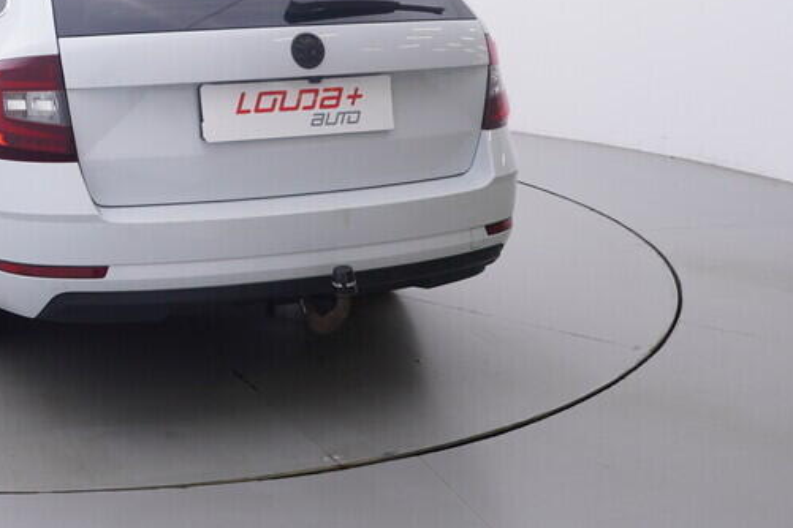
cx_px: 65
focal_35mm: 46
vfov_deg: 28.4
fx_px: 1014
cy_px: 87
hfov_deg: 39.4
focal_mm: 15
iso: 200
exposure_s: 1/80
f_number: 5
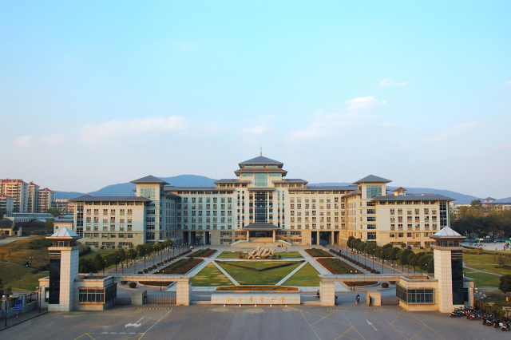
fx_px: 468
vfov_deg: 39.9
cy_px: 170
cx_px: 256
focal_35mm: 33
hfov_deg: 57.2
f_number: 9
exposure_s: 1/60
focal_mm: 22
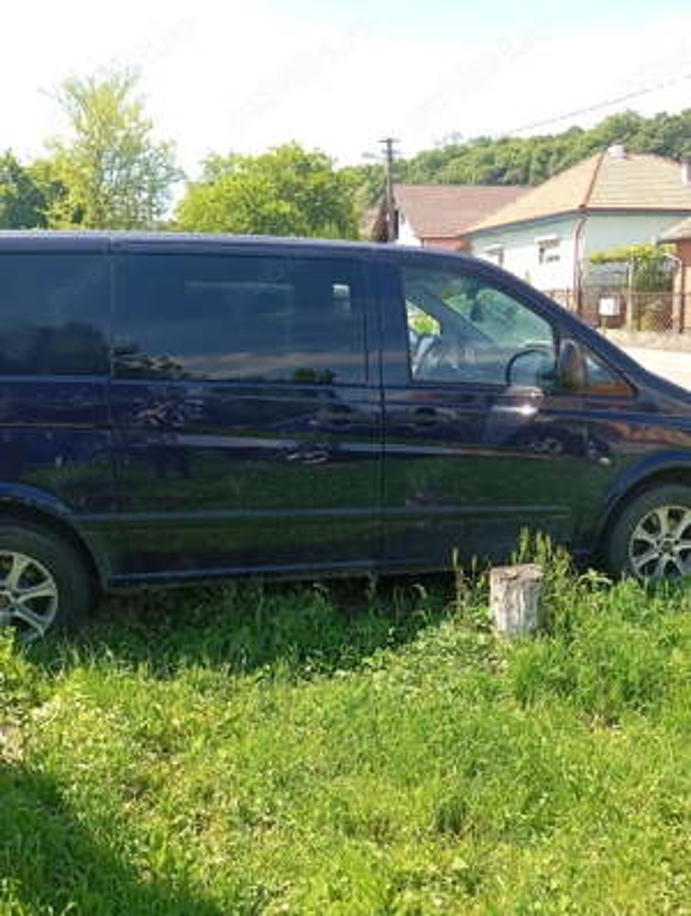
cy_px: 458
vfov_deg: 63.4
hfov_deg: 49.9
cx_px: 346
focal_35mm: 28
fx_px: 743
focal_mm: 4.22
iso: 114
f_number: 1.8
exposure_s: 1/196
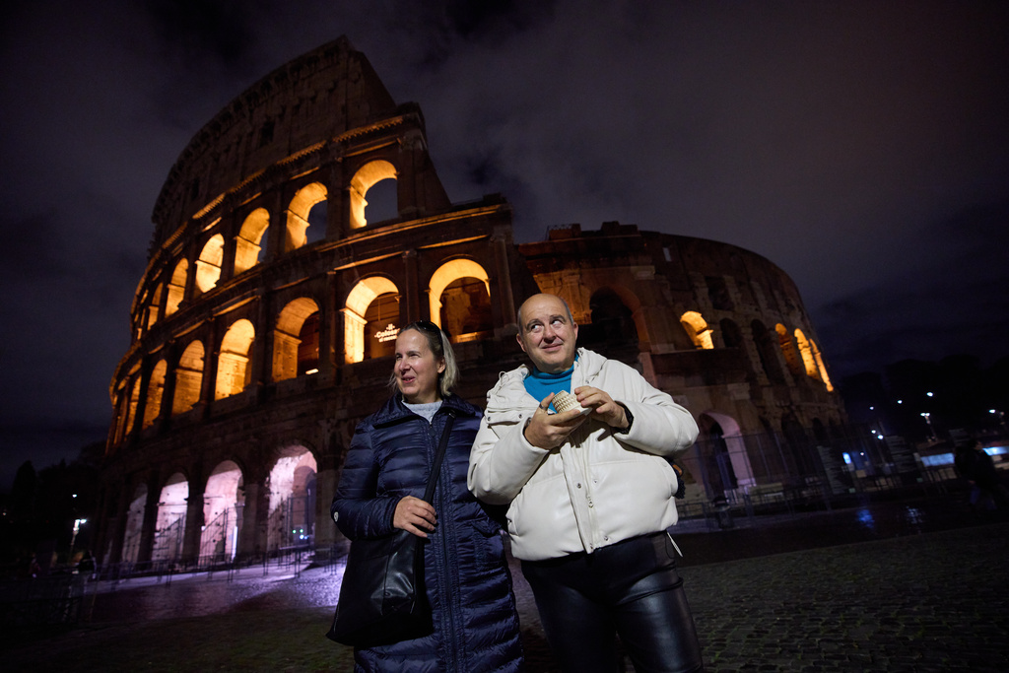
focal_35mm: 16
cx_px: 504
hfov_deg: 96.7
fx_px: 448
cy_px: 336
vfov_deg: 73.8
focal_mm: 16
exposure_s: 1/50
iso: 2000
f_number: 2.8
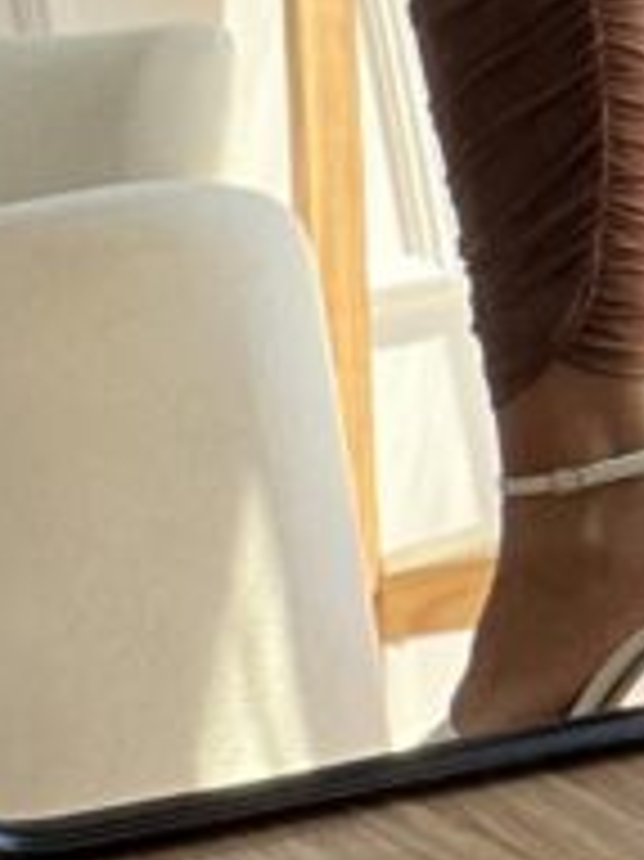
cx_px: 1464
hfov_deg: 3.9
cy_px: -943
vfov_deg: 5.2
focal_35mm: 376
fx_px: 9337
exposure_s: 1/120
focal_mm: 9
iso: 64
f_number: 2.8
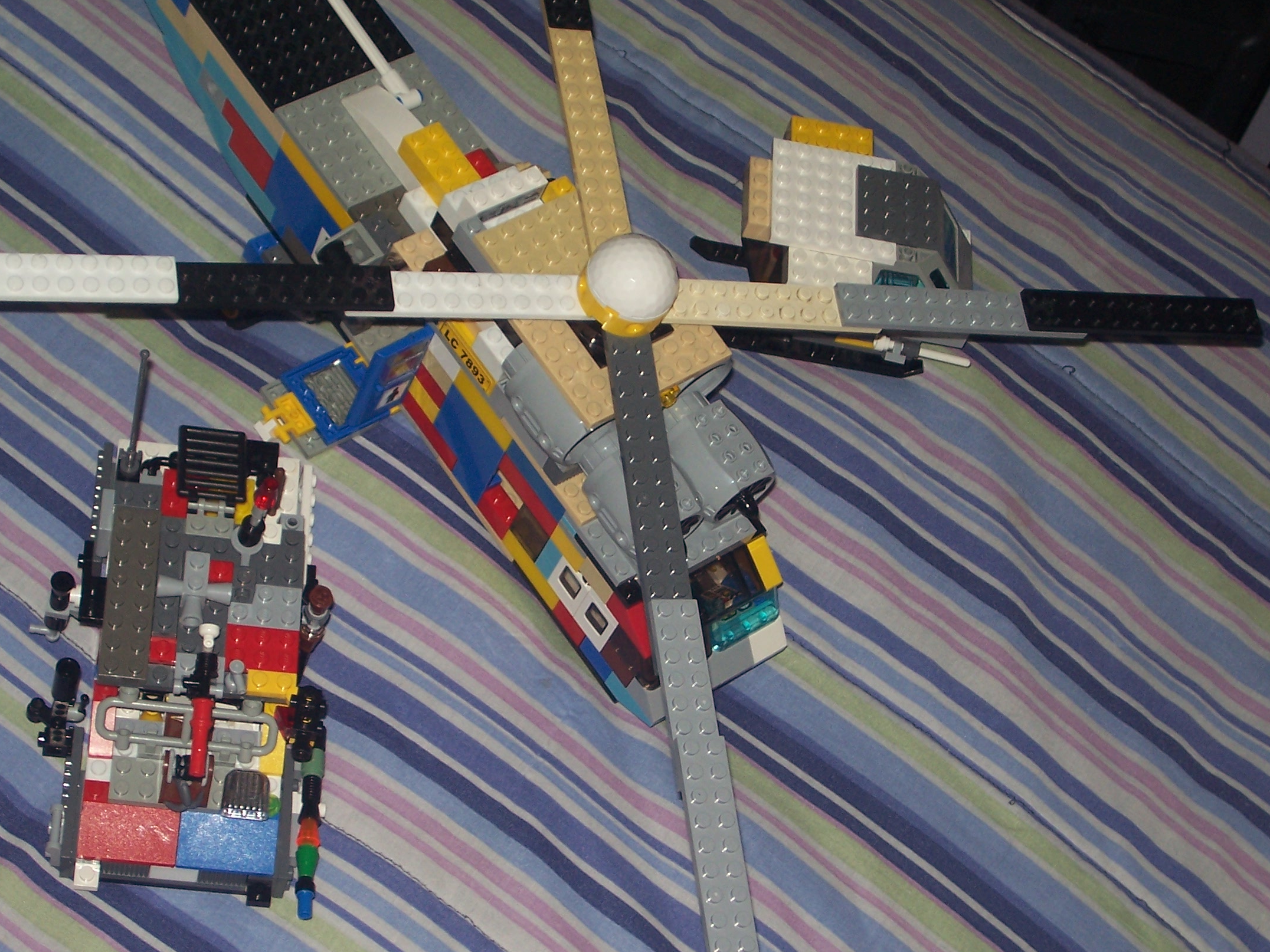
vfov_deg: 18.7
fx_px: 2898
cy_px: 488
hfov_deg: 24.7
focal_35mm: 79
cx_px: 536
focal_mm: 10.8
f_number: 4
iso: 80
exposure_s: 1/90
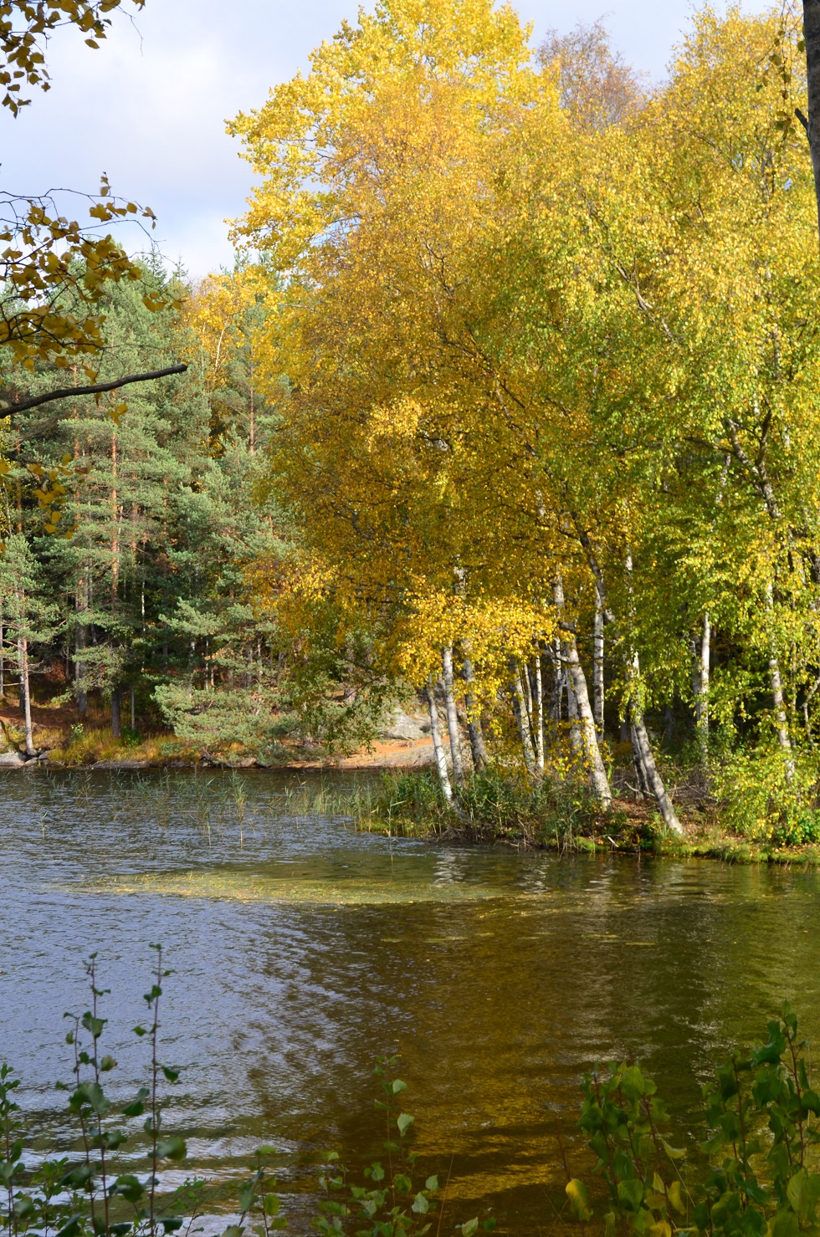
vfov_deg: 24.7
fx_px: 2830
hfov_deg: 16.5
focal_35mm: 82
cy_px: 618
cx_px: 410
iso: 200
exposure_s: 1/125
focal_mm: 55
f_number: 11
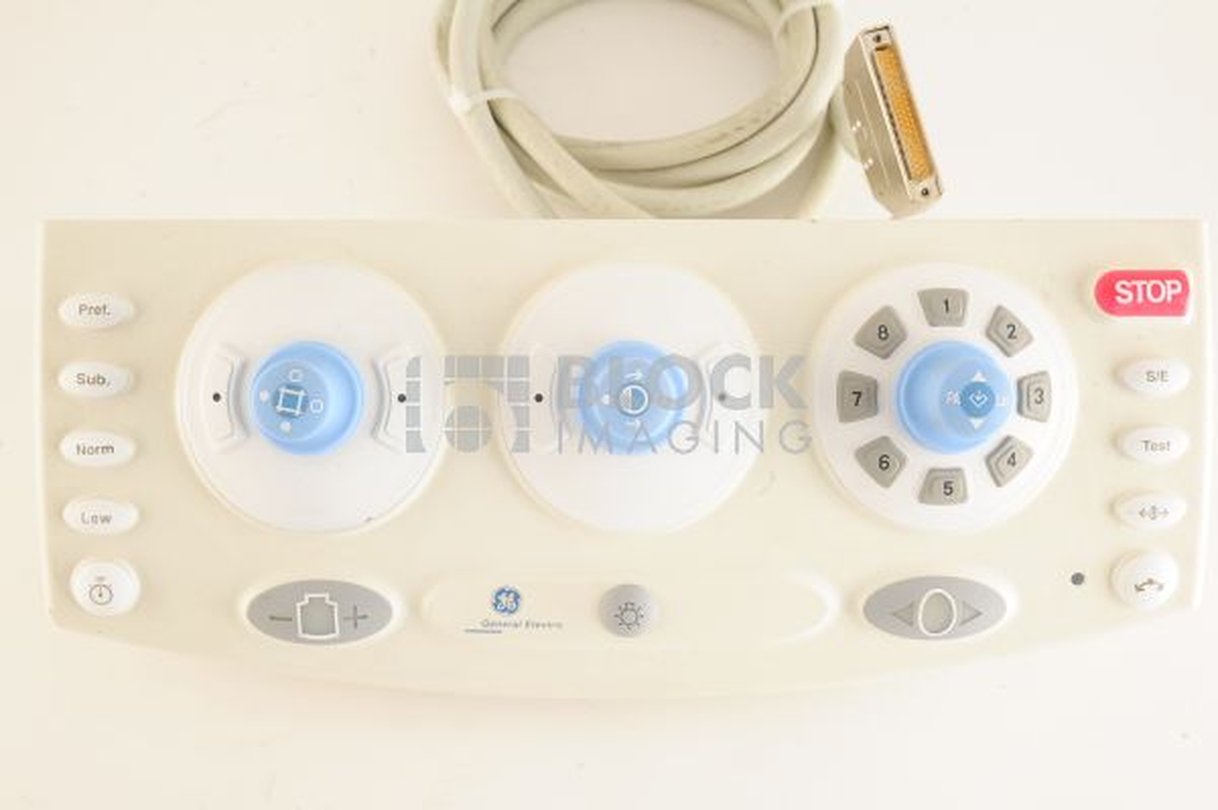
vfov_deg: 26.9
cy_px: 405
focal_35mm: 50
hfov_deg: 39.6
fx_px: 1690
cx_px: 609
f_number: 13
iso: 1600
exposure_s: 1/125
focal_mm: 50
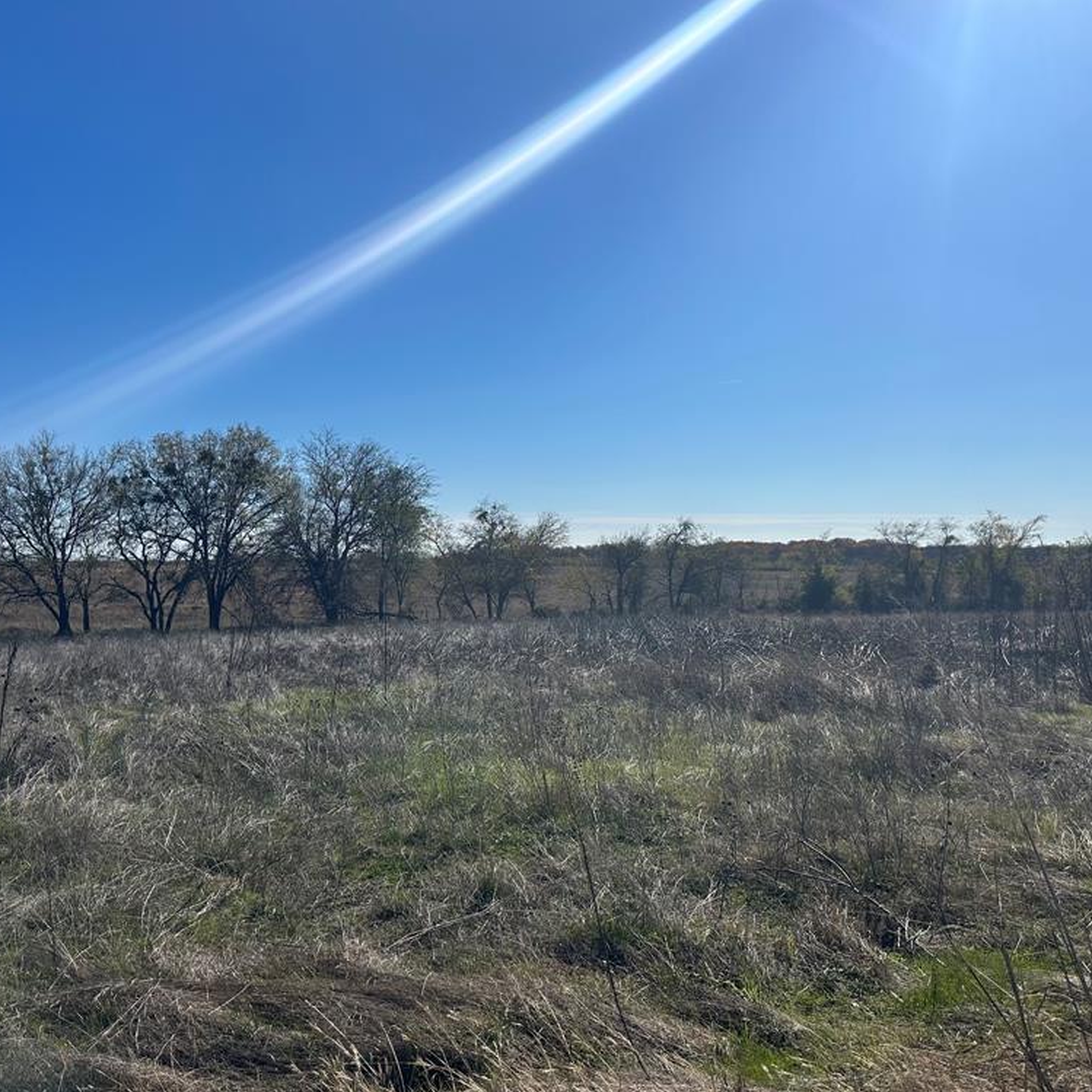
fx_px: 1035
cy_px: 535
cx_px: 544
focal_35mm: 29
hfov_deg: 55.6
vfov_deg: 55.6
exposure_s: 1/10753
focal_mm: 6.86
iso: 80
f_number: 1.78
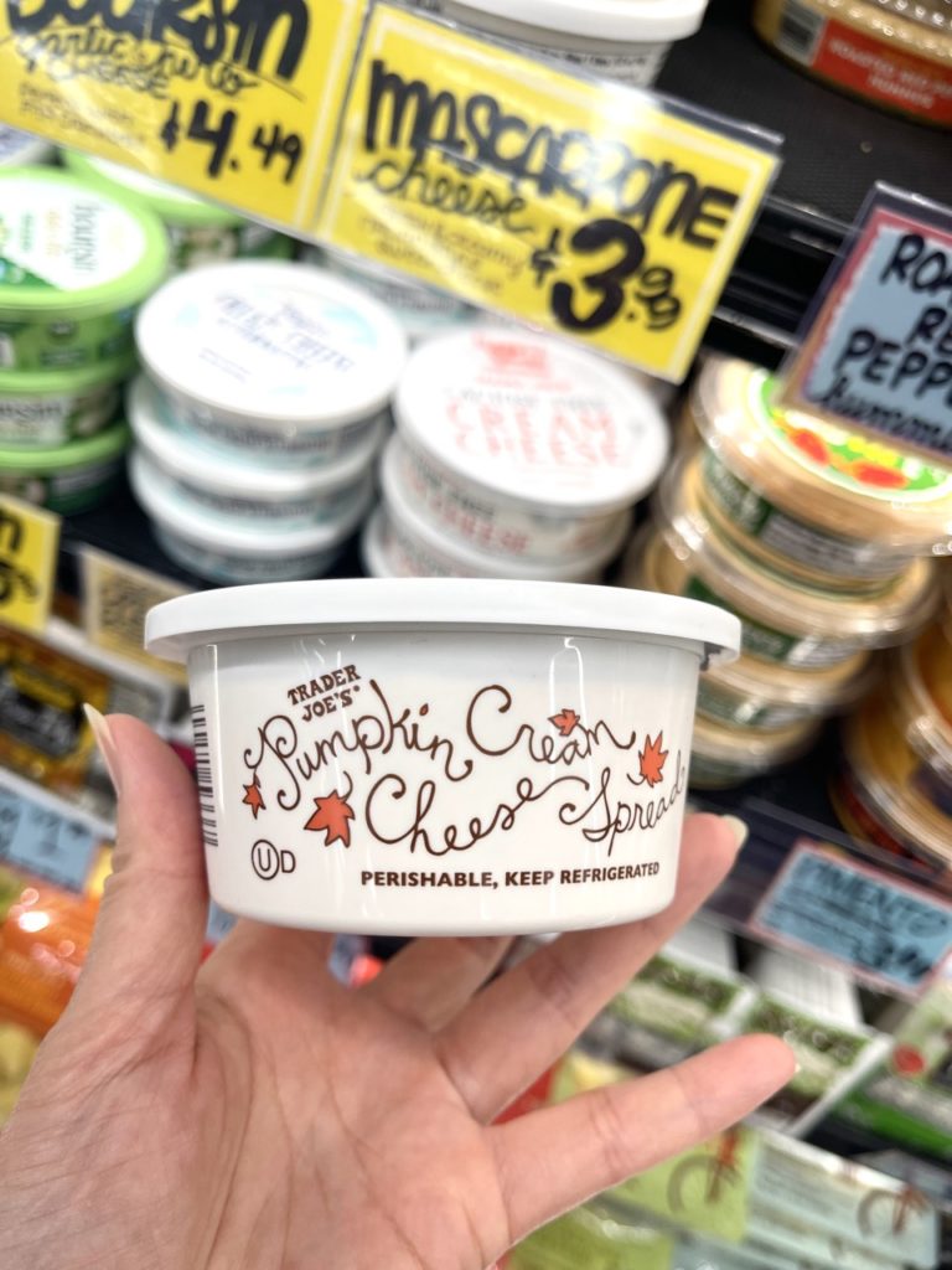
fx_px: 953
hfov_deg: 53.1
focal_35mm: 26
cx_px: 476
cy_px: 635
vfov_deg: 67.3
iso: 50
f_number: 1.6
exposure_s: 1/301
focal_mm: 5.1
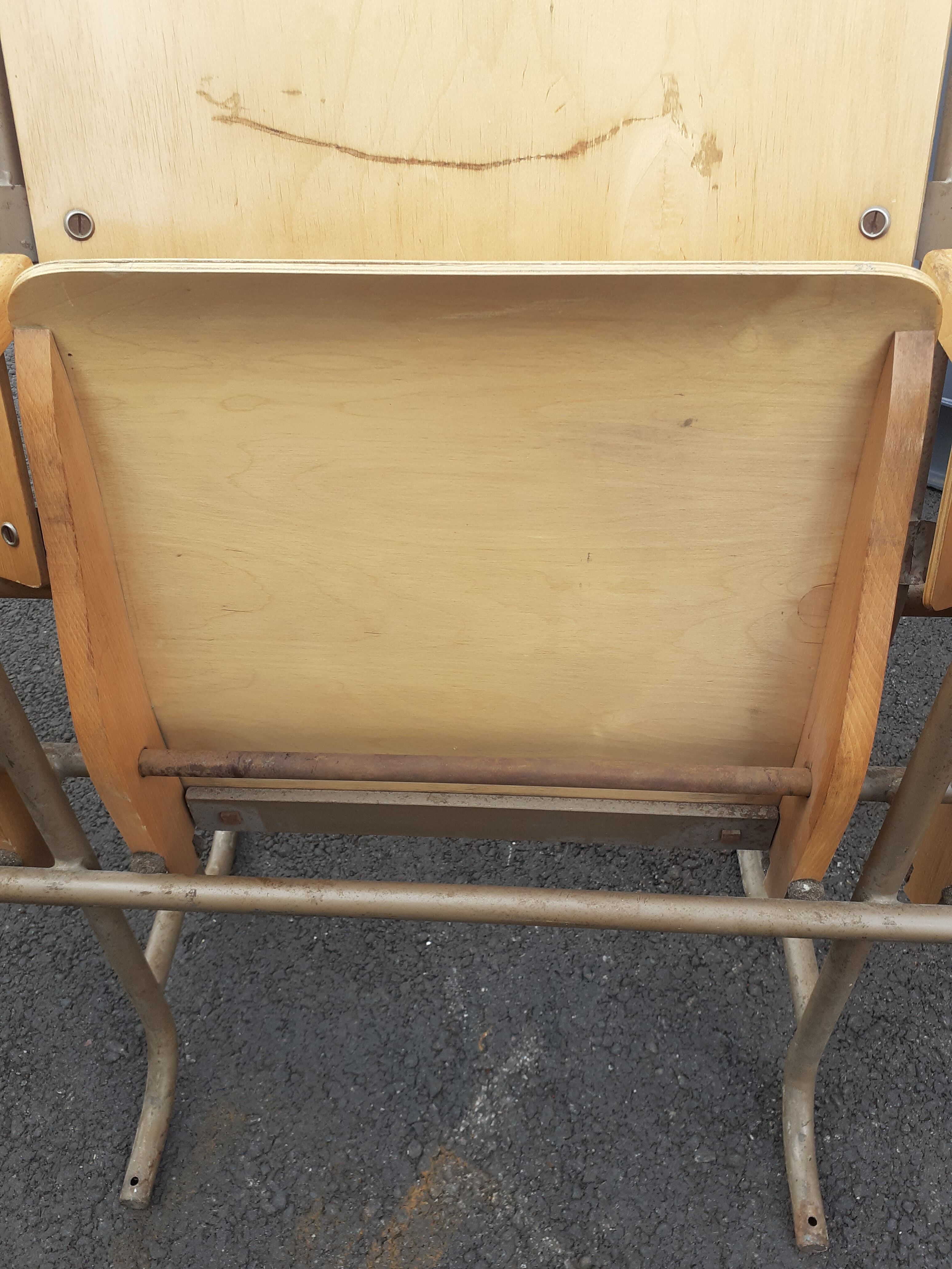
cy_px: 634
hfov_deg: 51.4
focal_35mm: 27
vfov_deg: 65.3
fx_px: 990
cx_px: 476
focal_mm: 3.6
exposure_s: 1/247
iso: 40
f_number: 1.9
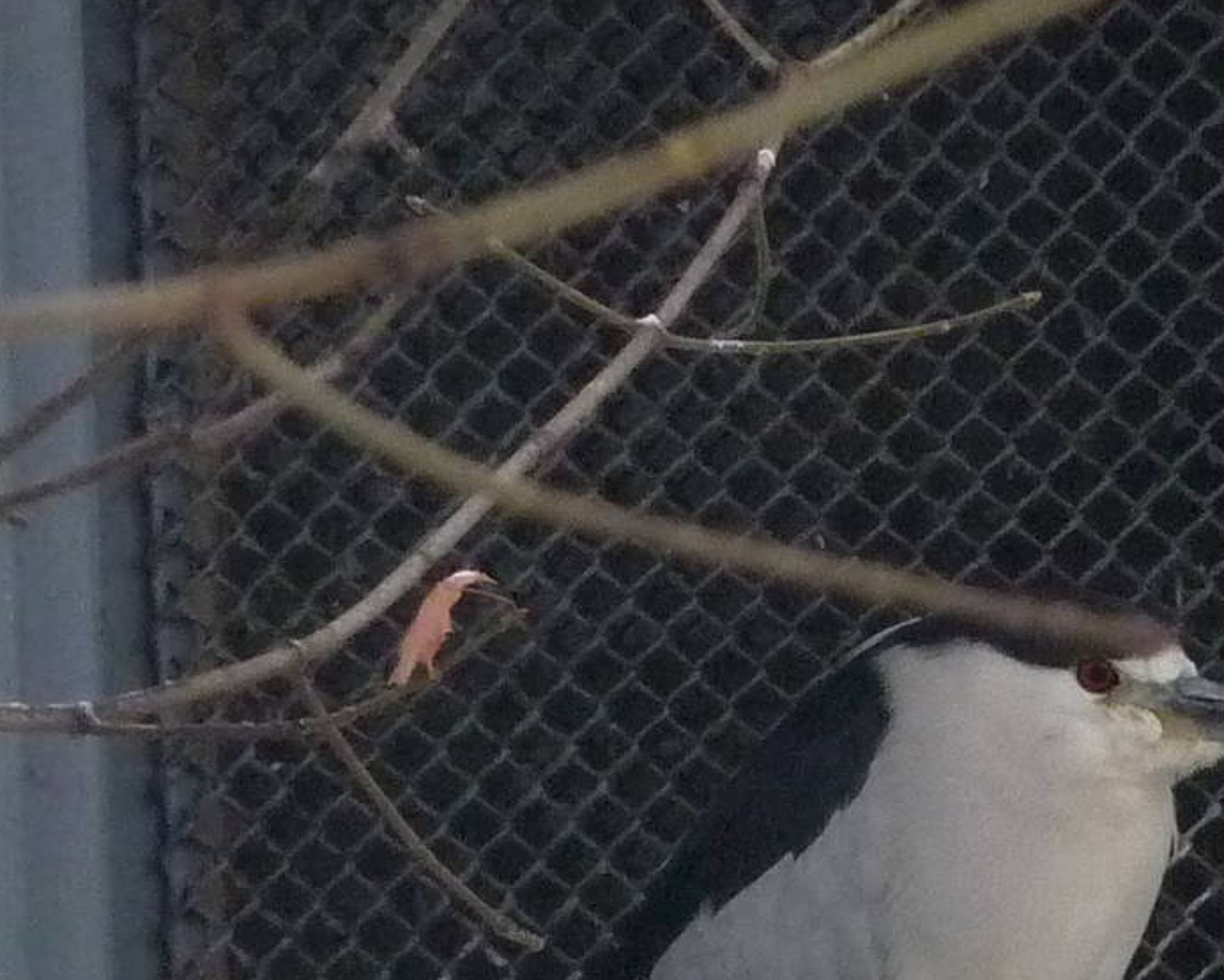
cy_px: 718
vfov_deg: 1.5
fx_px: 38591
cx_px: 964
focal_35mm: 1065
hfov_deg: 1.8
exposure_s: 1/100
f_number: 4.9
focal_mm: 47
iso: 400
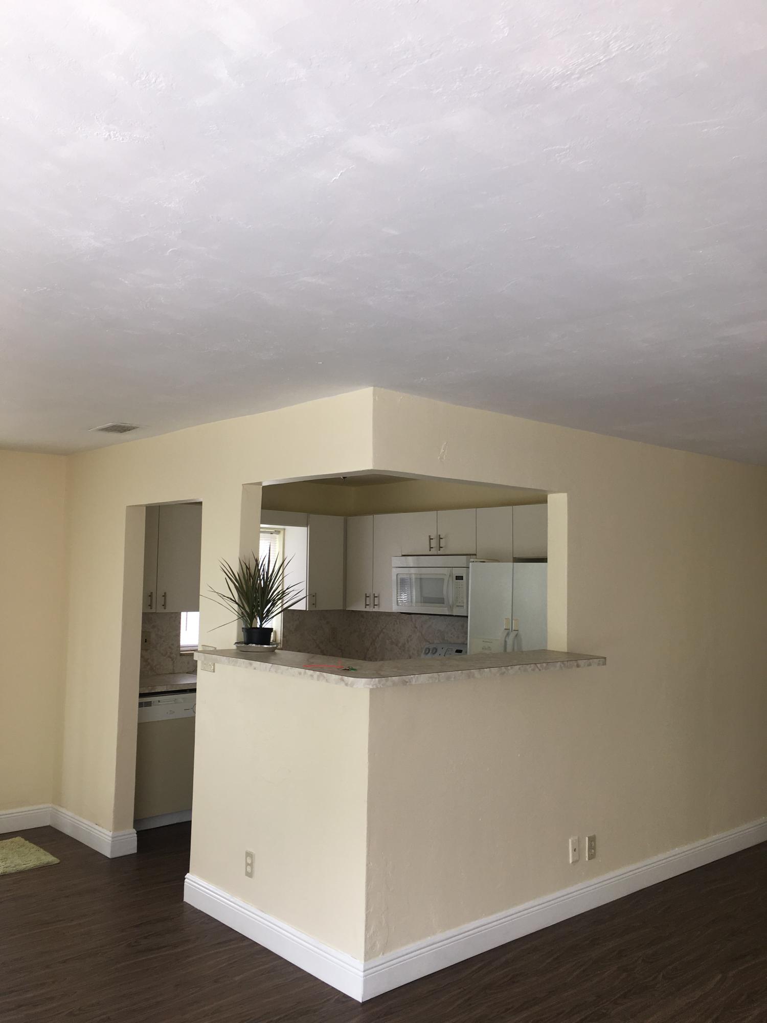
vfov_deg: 61.7
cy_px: 512
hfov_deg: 48.2
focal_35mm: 29
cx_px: 384
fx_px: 857
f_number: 2.2
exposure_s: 1/44
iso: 25
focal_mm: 4.15
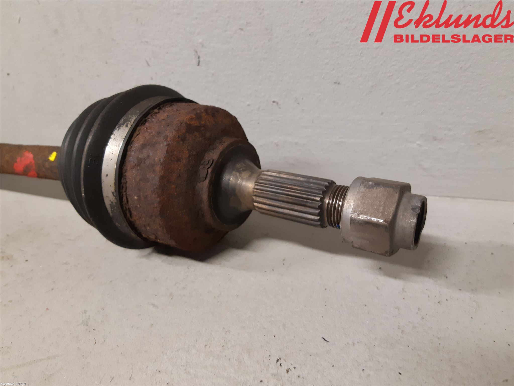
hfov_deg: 67.3
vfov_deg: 53.1
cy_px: 193
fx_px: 386
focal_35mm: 26
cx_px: 257
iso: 250
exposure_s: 1/50
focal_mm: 3.93
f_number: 1.7
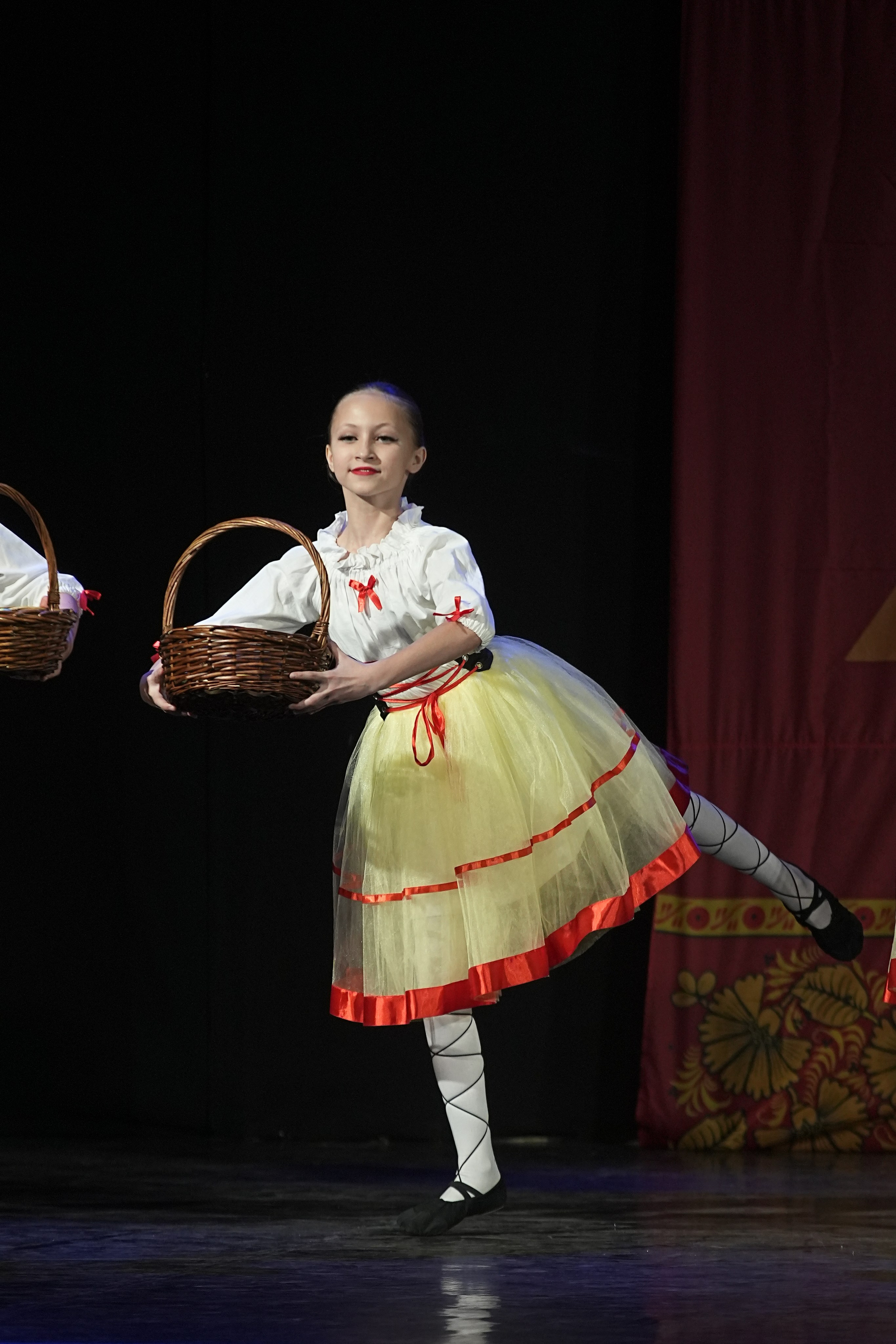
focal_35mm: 300
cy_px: 672
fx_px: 11199
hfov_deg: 4.6
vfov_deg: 6.9
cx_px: 448
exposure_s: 1/400
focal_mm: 200
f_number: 4
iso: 2000
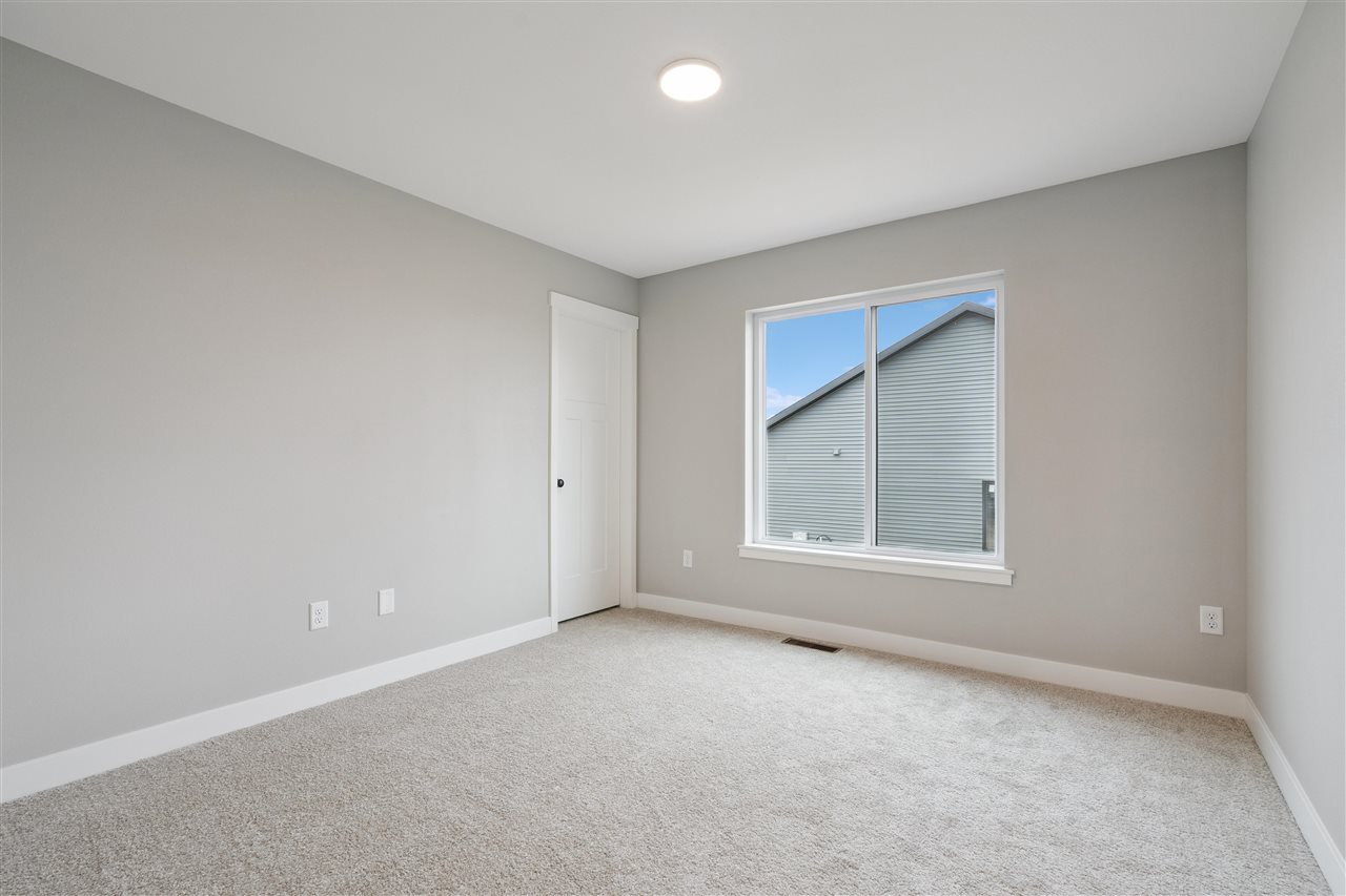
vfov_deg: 73.7
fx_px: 598
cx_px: 673
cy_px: 448
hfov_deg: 96.7
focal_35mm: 16
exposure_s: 1/40
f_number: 8
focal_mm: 16
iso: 400
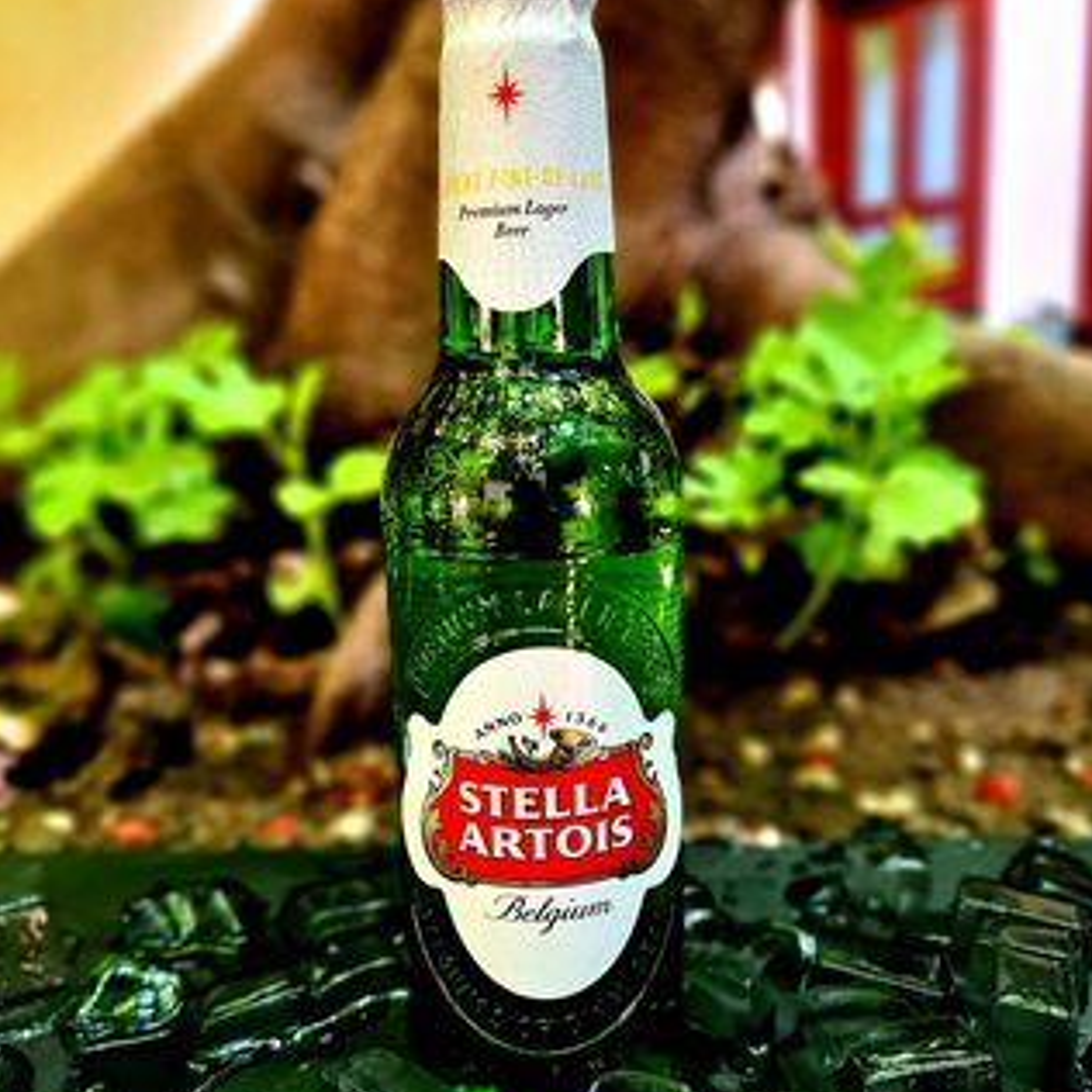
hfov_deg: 52.5
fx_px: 1106
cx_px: 546
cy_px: 553
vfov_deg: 52.5
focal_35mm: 31
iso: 200
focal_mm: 5.4
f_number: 1.8
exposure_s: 1/50
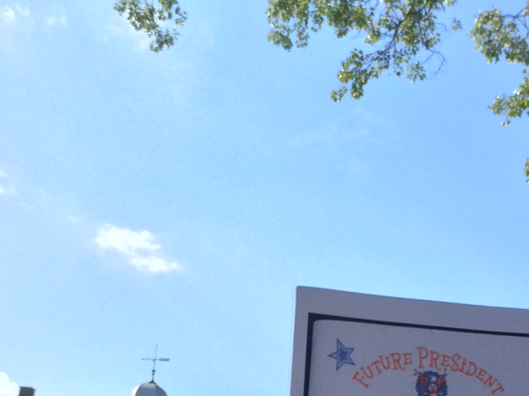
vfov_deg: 16.8
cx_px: 264
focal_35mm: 86
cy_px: 379
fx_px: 1314
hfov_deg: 22.8
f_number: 2.2
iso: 32
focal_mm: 4.15
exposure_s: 1/1786
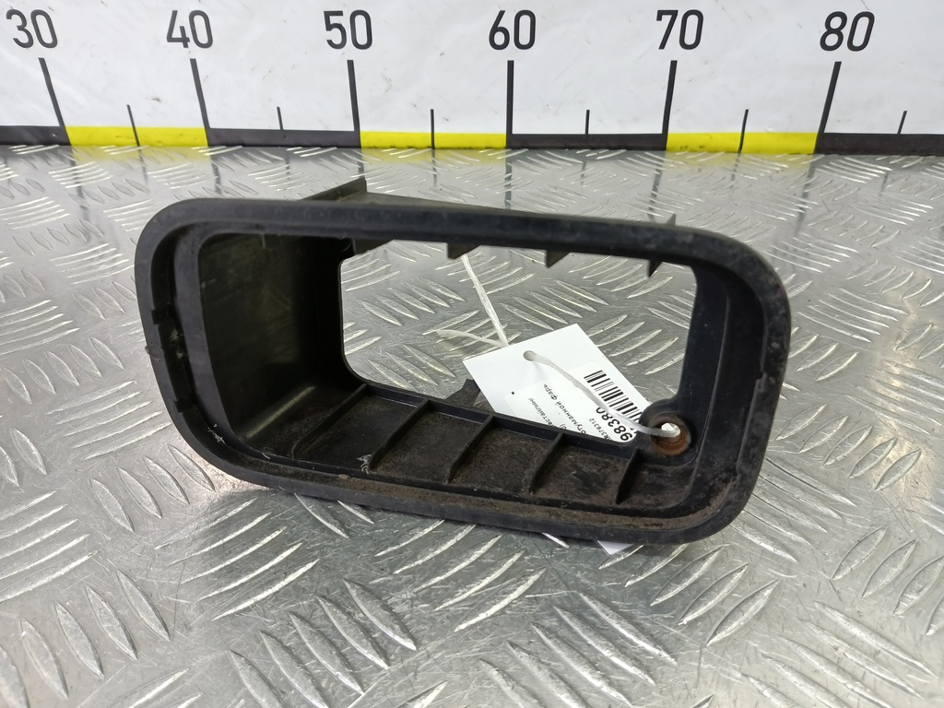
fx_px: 627
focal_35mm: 23
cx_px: 472
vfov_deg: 58.9
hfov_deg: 73.9
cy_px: 354
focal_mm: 4.11
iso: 172
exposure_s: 1/50
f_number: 1.6
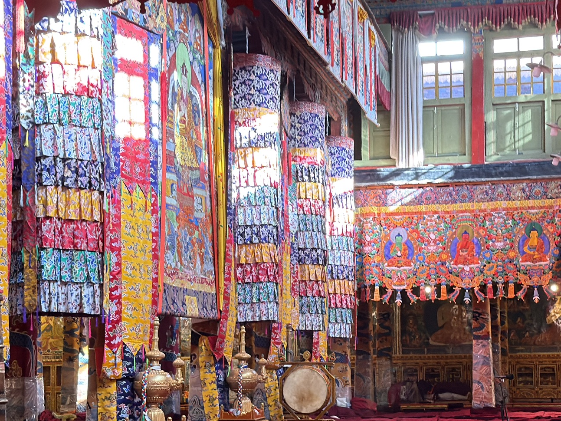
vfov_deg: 19.3
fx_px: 1232
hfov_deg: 25.6
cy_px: 269
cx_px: 317
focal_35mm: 76
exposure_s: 1/100
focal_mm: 6.76
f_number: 1.78
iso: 400
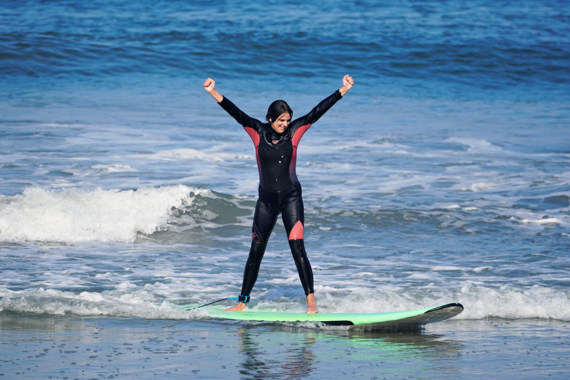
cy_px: 190
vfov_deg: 2.9
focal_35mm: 482
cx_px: 277
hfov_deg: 4.3
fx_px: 7631
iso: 100
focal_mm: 300
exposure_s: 1/800
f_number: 5.6
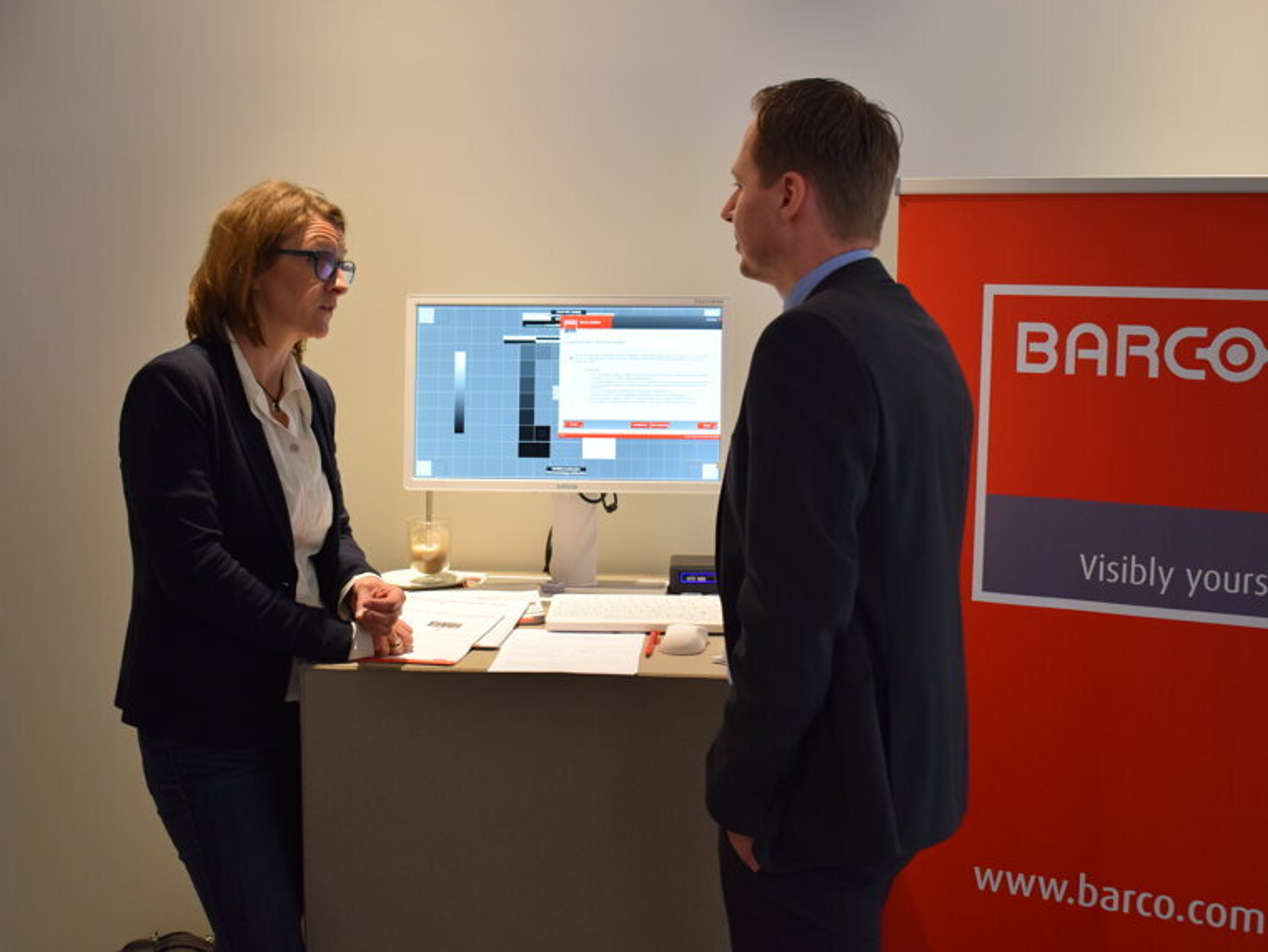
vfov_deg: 30.6
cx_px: 682
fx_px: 1742
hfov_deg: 40.0
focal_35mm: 48
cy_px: 474
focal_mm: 29
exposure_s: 1/60
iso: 720
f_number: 4.2
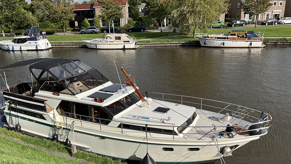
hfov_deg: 58.0
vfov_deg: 34.3
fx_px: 262
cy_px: 109
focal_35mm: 34
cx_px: 135
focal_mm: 3
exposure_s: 1/1675
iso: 25
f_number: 1.8
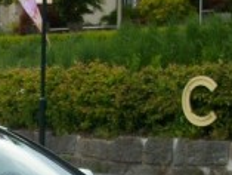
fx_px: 1160
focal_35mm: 173
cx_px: 0
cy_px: 249
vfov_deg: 8.4
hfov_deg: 11.3
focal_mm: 5.7
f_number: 2.9
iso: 80
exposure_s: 1/223
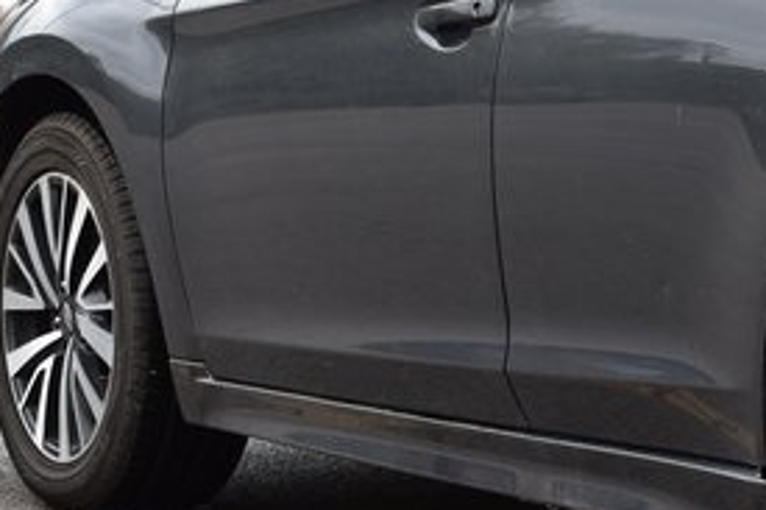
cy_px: 208
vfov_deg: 5.8
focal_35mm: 235
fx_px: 4997
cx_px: 1228
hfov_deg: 8.5
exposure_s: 1/100
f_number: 9
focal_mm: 42
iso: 400
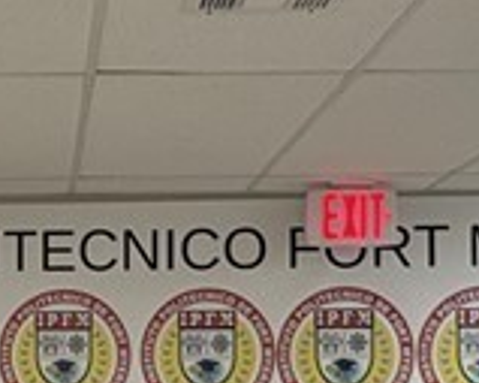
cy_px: 407
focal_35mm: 88
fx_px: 1247
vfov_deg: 17.0
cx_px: -90
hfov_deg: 20.4
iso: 200
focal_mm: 2.22
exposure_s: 1/60
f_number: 2.2
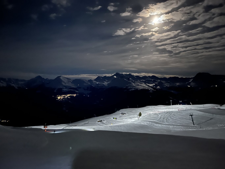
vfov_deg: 53.1
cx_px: 112
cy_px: 84
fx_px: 169
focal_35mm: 26
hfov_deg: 67.3
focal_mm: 5.1
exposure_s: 1/5
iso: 2500
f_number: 1.6
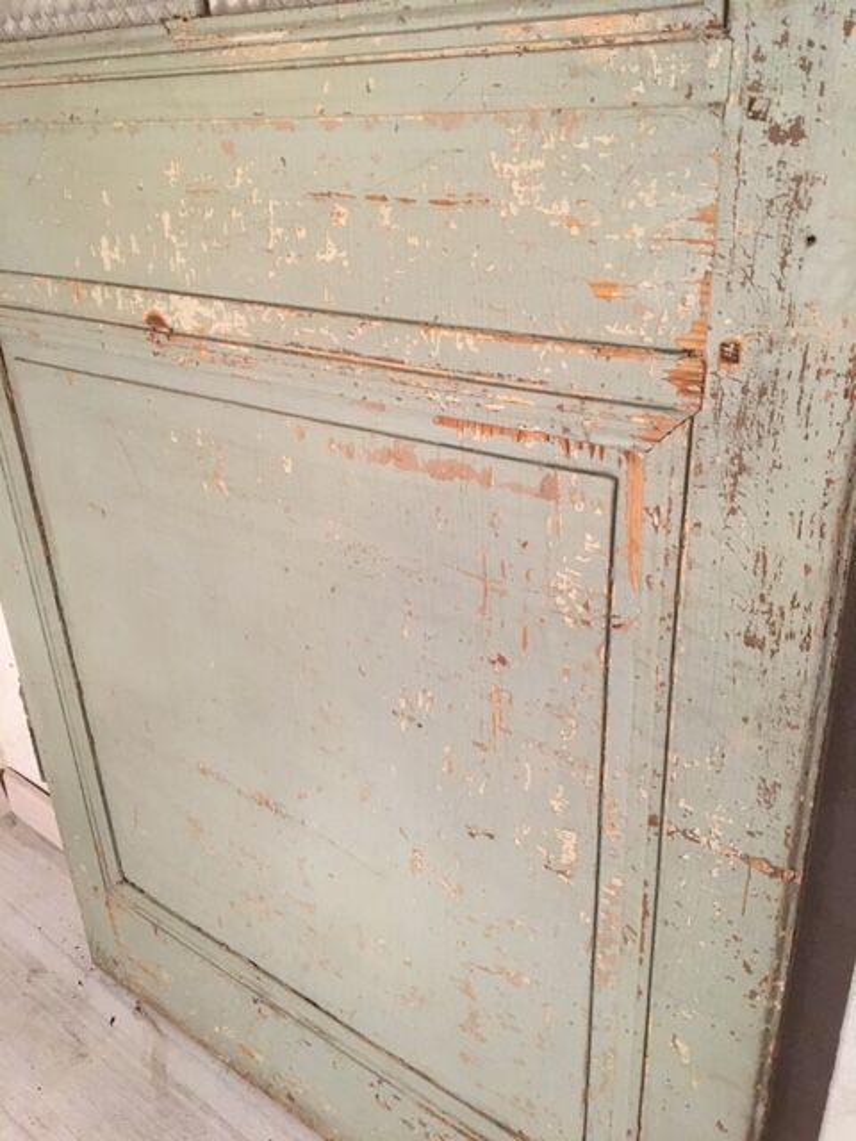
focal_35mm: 29
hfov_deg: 48.2
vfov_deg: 61.7
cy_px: 570
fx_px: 956
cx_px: 428
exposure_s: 1/17
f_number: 2.2
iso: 250
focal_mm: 4.15
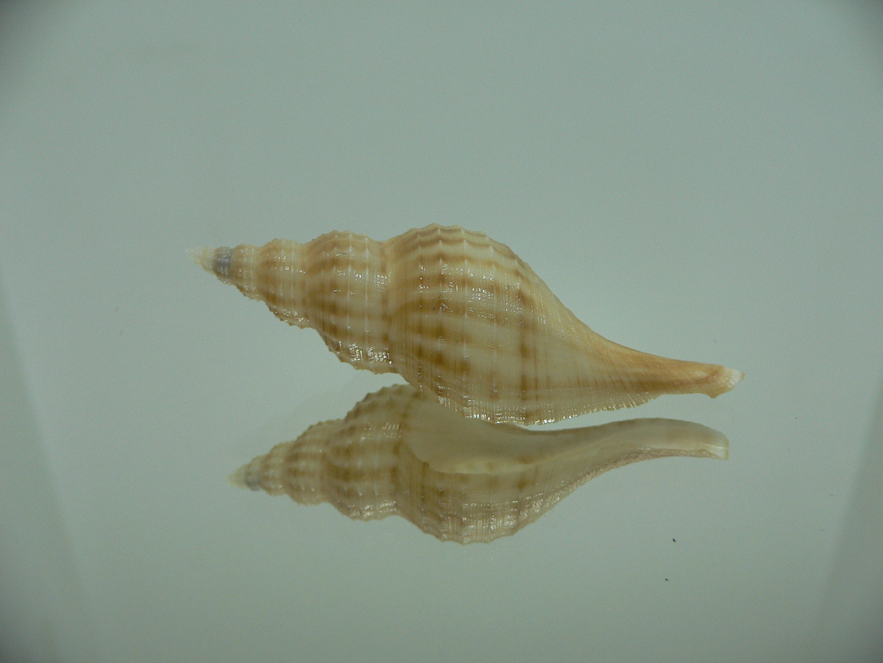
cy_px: 332
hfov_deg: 52.6
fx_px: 893
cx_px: 442
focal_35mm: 35
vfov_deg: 40.7
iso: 100
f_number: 2.8
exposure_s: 1/60
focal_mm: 4.6
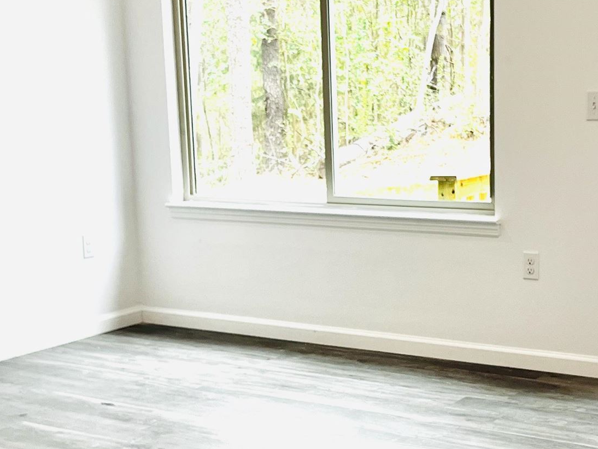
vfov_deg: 20.1
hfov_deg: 26.6
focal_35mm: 73
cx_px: 365
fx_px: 1261
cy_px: 299
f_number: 1.6
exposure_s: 1/120
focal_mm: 5.1
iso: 80
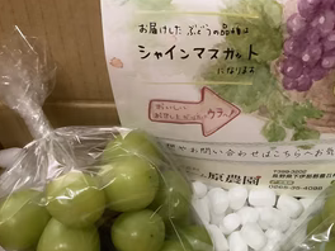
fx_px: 455
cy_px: 179
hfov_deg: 39.7
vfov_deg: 30.5
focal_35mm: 47
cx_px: 236
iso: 400
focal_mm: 3.3
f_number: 2.4
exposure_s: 1/30
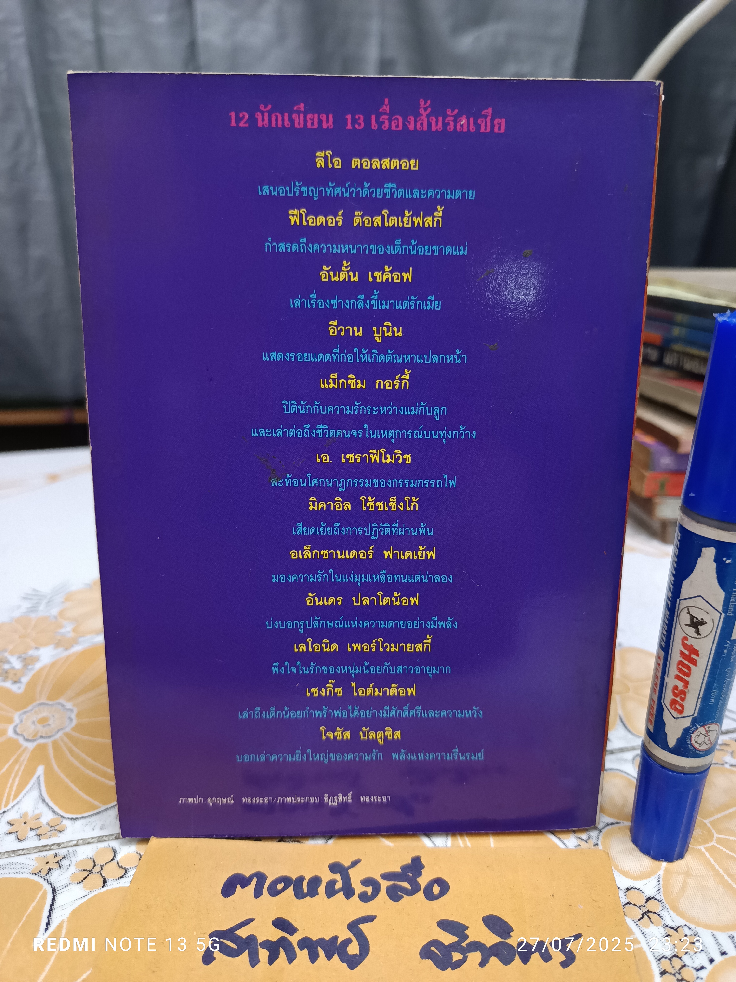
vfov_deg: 71.6
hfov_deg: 56.8
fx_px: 680
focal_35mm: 24
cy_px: 491
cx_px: 368
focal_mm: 5.31
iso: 1627
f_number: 1.7
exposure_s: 1/25
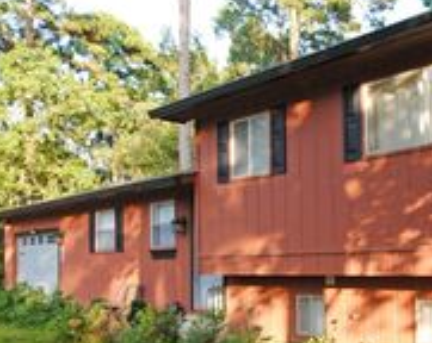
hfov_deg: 43.2
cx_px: 384
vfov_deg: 37.7
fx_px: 498
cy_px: 231
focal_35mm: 39
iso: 100
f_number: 4
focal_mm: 10
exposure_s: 1/80
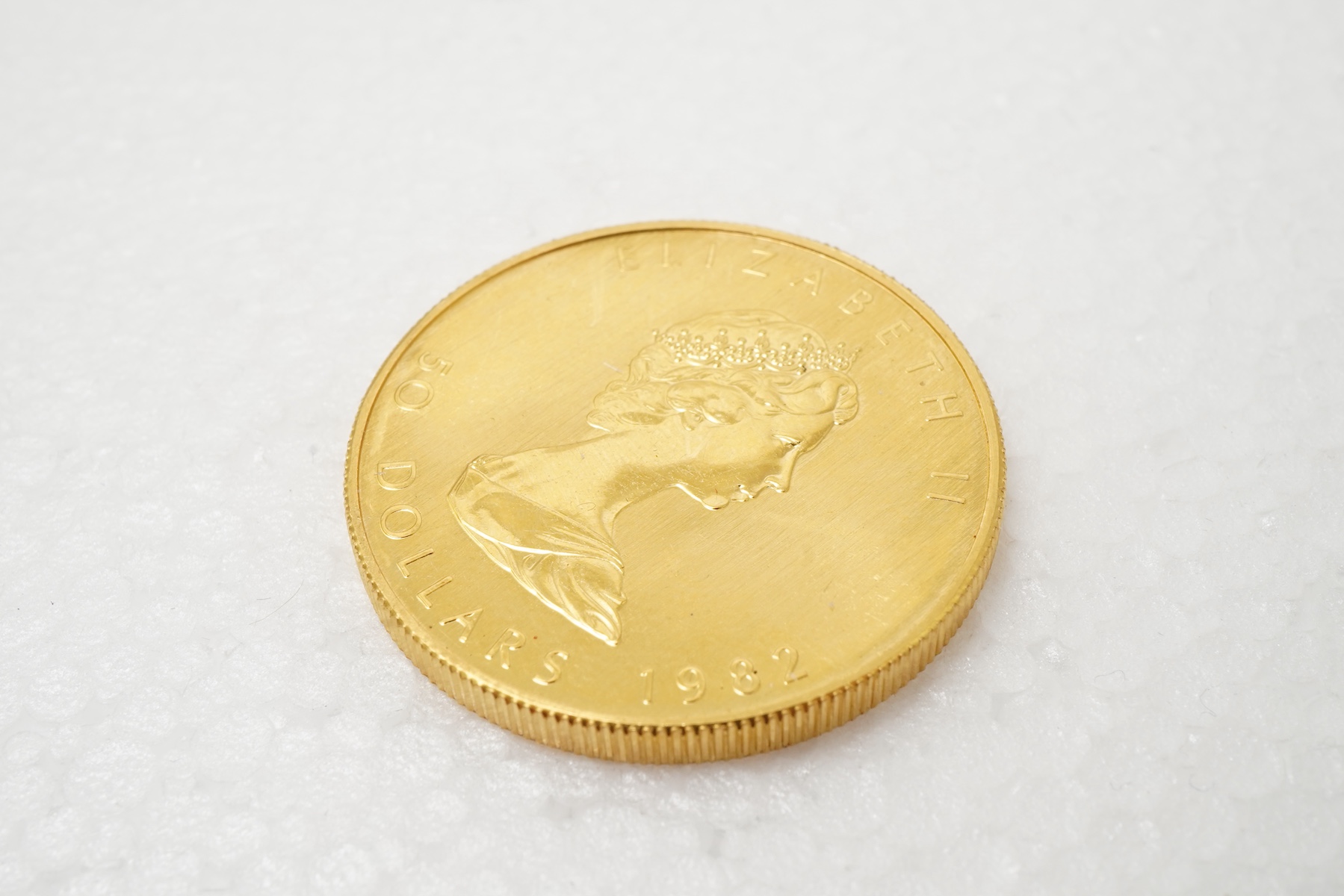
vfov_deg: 29.9
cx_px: 672
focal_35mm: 45
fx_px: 1680
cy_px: 448
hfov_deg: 43.6
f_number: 16
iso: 800
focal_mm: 30
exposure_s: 1/125
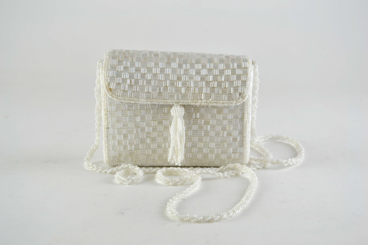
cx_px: 184
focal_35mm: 57
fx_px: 583
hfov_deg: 35.1
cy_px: 122
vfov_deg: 23.8
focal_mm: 38
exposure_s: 1/20
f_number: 6.3
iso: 100
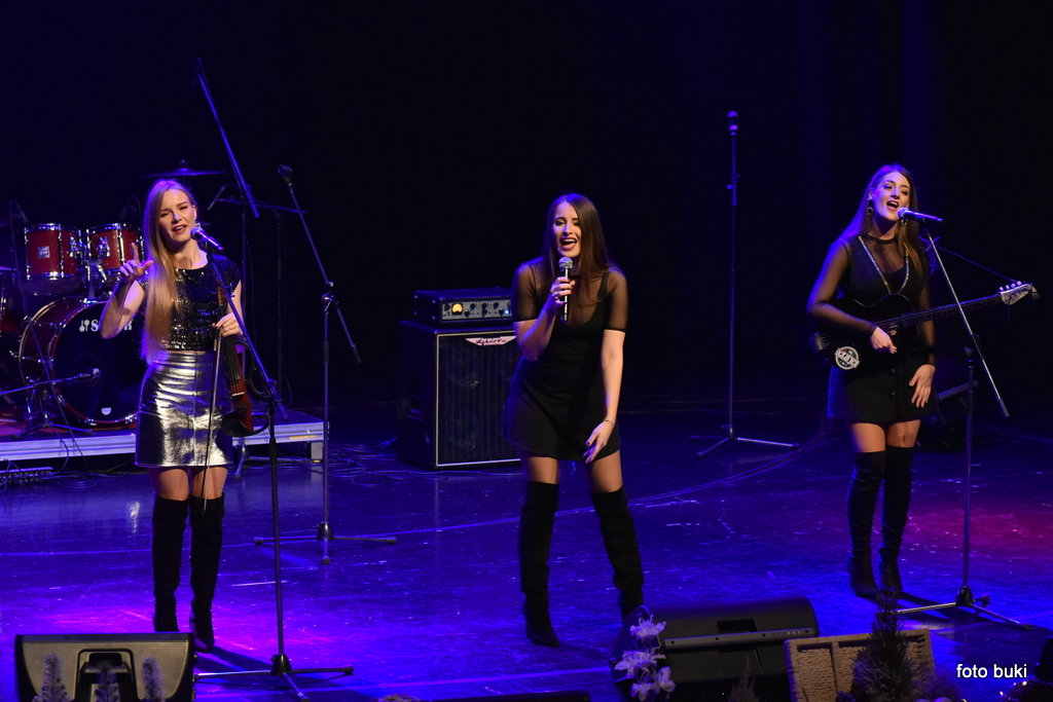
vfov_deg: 11.4
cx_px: 526
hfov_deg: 17.1
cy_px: 351
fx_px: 3510
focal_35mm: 120
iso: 3200
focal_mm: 120
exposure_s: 1/200
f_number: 5
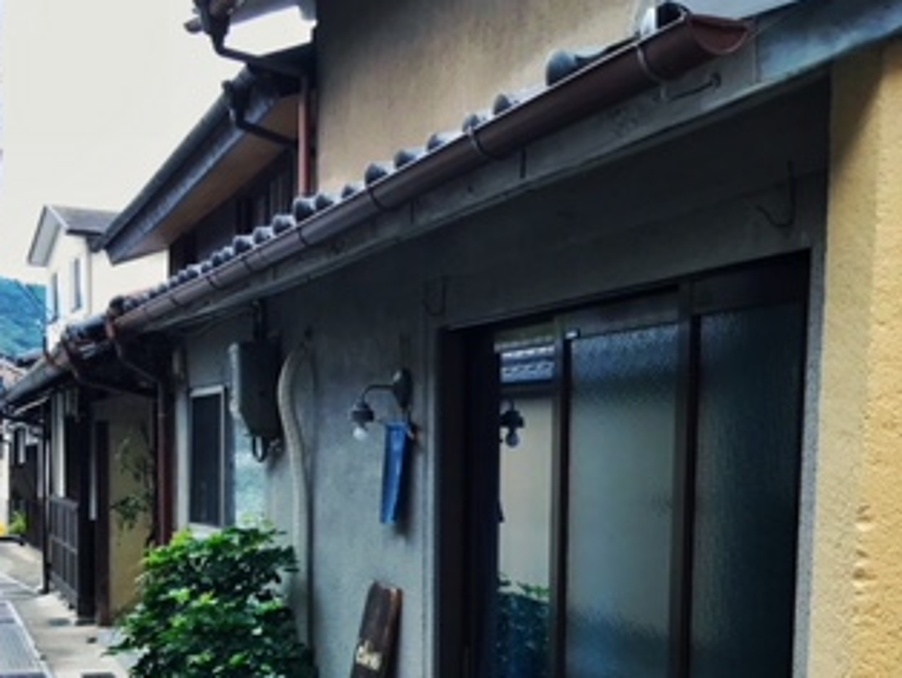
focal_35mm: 57
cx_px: 649
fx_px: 1486
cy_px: 615
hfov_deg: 33.2
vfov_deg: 24.9
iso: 32
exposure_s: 1/60
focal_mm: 3.99
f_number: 1.8
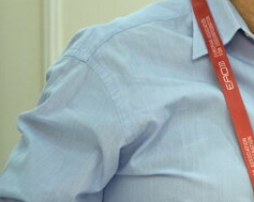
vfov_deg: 8.4
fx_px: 1366
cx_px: 439
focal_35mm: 182
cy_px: -46
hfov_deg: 10.1
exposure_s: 1/170
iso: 1600
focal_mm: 35
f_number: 2
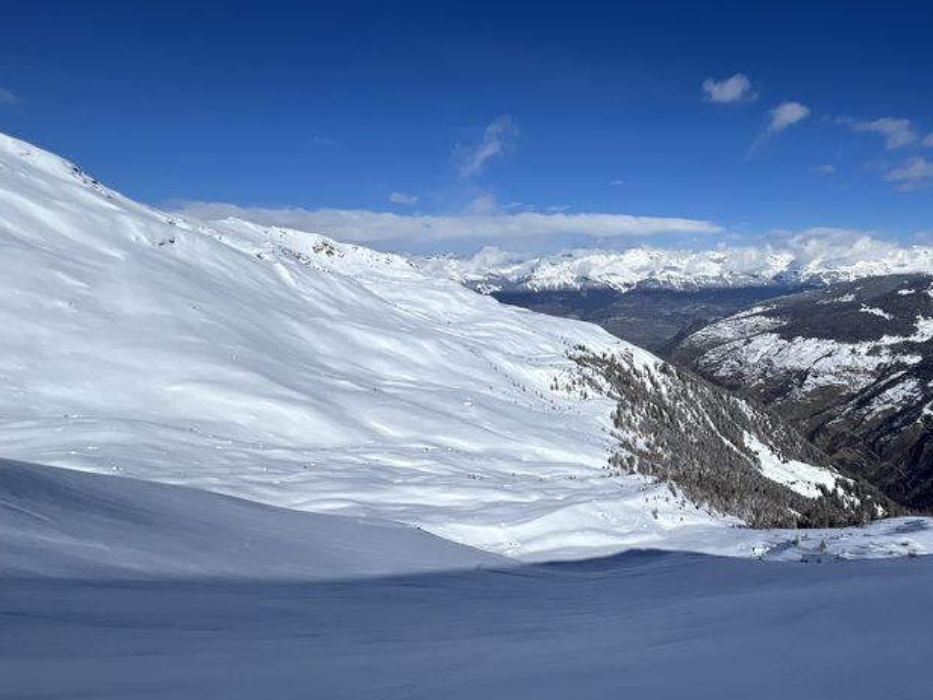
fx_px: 512
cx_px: 666
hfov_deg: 80.0
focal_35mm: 19
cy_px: 410
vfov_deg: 68.2
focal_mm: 1.57
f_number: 1.8
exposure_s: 1/6944
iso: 32
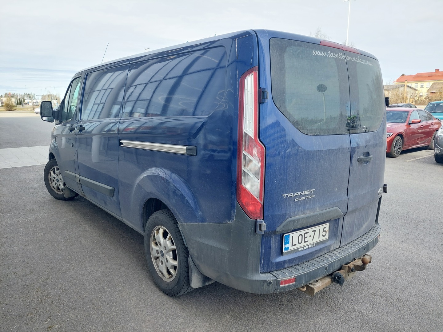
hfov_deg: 69.4
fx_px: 320
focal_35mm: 25
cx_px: 222
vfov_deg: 54.9
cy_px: 166
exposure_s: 1/261
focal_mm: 5.23
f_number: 1.8
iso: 40
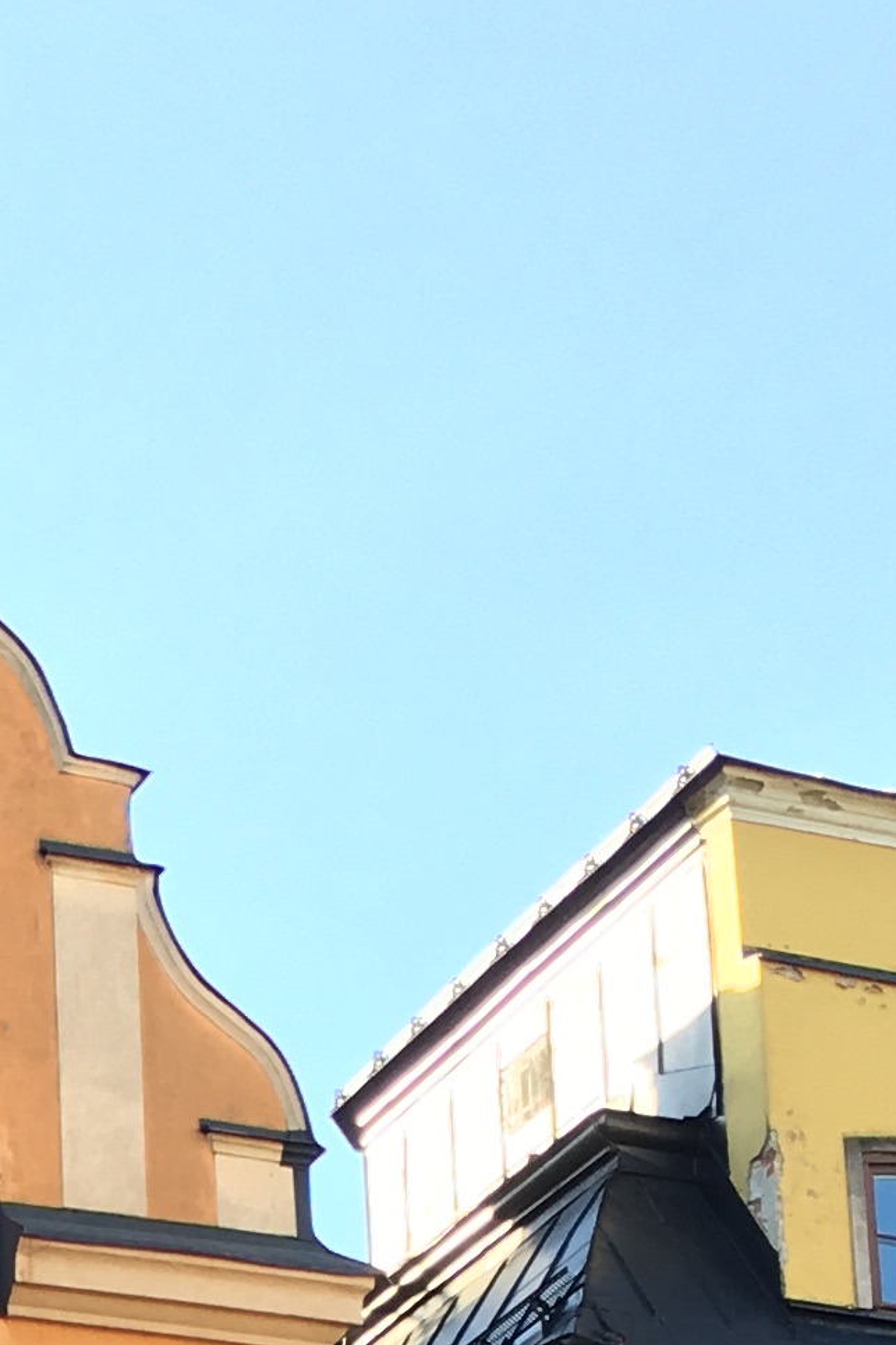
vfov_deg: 14.2
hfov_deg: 10.4
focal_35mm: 126
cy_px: 2488
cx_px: -535
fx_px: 4705
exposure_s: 1/135
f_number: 2.2
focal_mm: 4.15
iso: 25
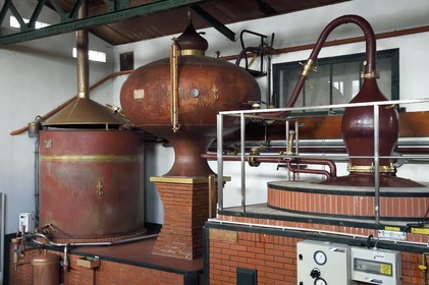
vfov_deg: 29.8
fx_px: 536
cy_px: 142
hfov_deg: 43.6
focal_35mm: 45
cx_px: 214
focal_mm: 45
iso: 1600
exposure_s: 1/80
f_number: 7.1
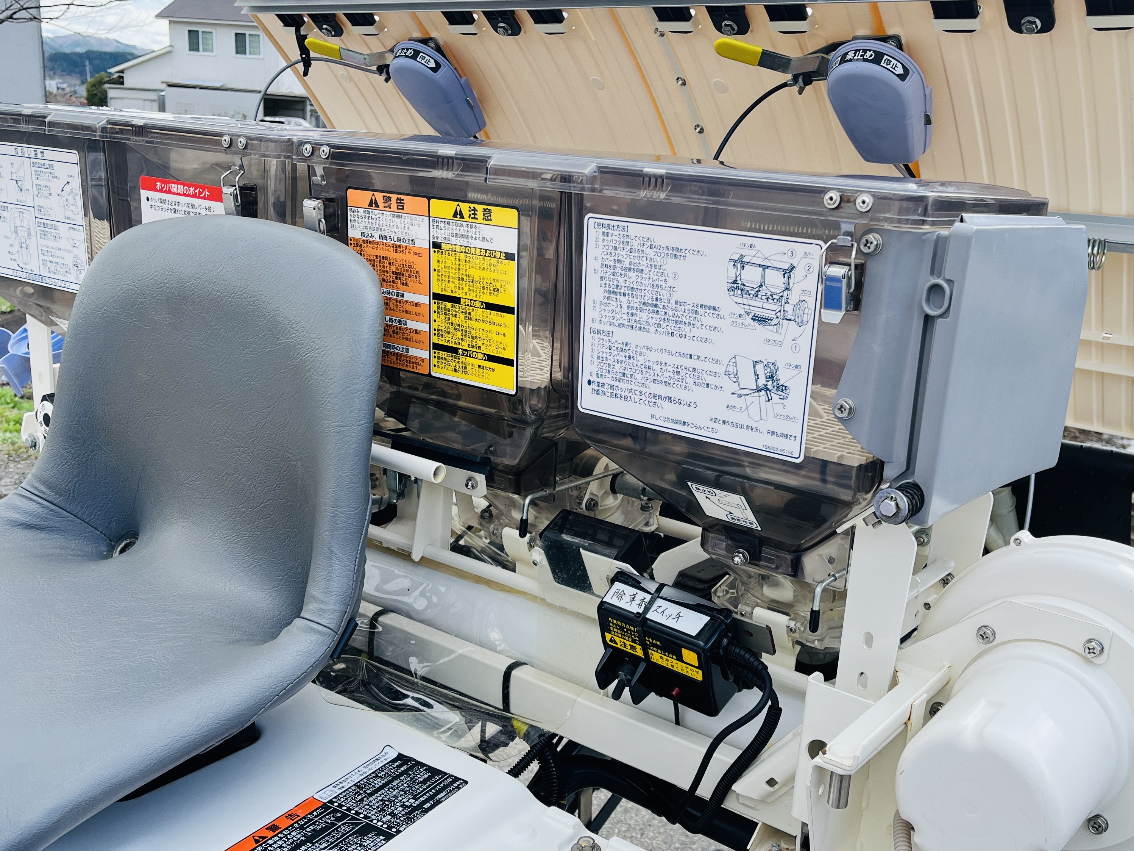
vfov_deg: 40.7
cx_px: 647
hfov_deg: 52.4
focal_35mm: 35
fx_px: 1147
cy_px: 427
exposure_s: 1/746
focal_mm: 5.1
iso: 50
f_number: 1.6
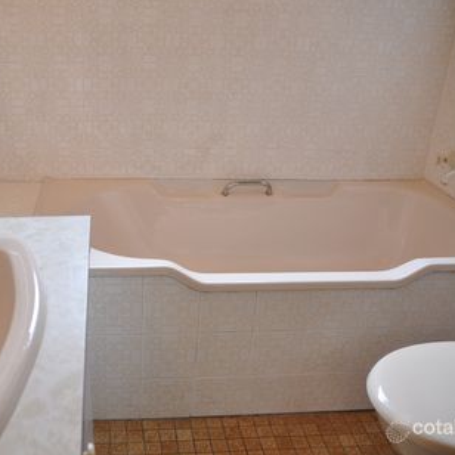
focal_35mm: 35
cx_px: 158
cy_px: 227
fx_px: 520
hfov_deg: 46.6
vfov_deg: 47.2
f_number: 5.6
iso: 200
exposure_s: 1/10
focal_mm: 18
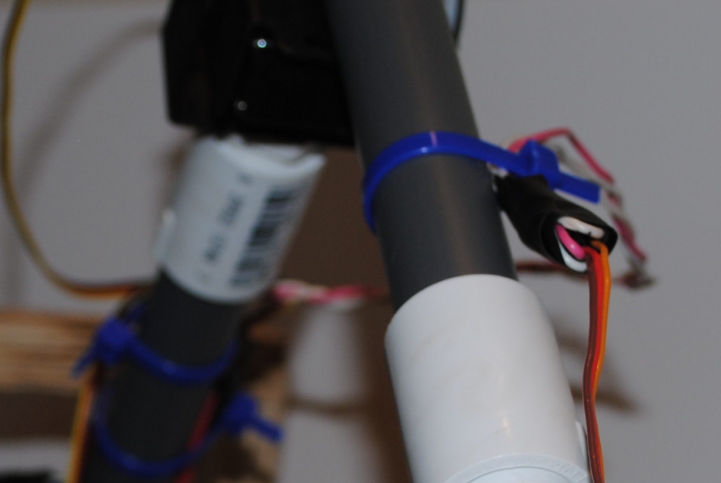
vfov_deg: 9.0
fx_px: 3048
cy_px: 501
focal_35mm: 152
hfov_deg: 13.5
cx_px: 199
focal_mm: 32
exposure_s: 1/60
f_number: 4.8
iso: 100
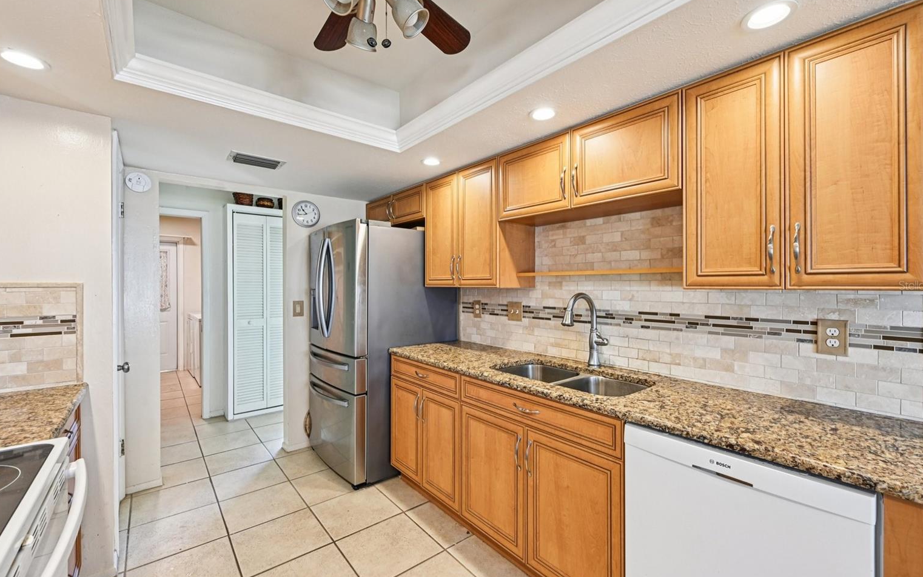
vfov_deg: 74.8
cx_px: 468
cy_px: 285
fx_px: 377
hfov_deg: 101.5
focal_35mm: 15
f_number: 8
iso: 400
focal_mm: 14
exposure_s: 1/10
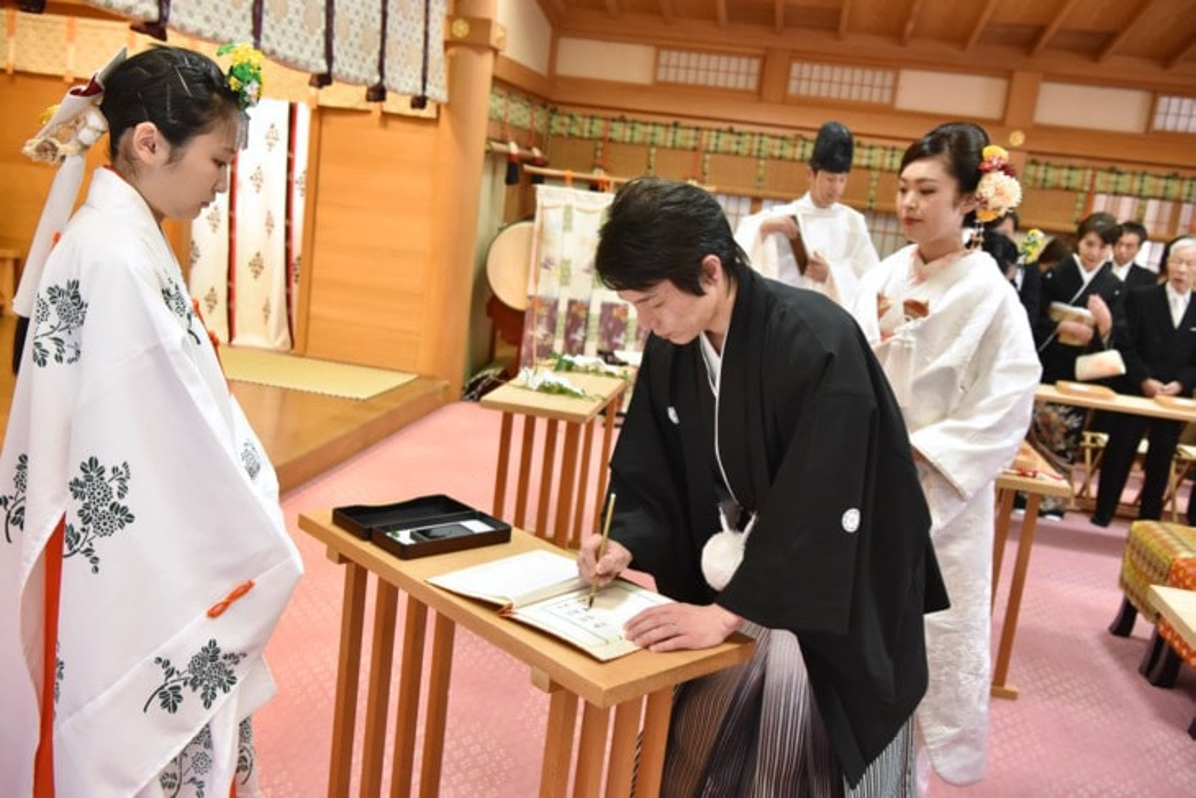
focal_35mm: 34
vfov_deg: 38.9
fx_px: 1130
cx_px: 598
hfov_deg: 55.8
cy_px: 399
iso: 4000
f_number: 5
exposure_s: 1/50
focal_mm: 34
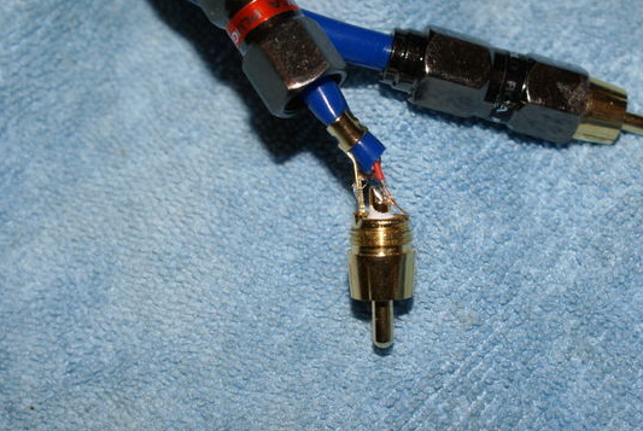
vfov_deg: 15.2
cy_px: 233
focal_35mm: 90
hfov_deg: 22.6
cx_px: 364
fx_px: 1610
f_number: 6.3
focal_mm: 50
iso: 400
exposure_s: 1/80
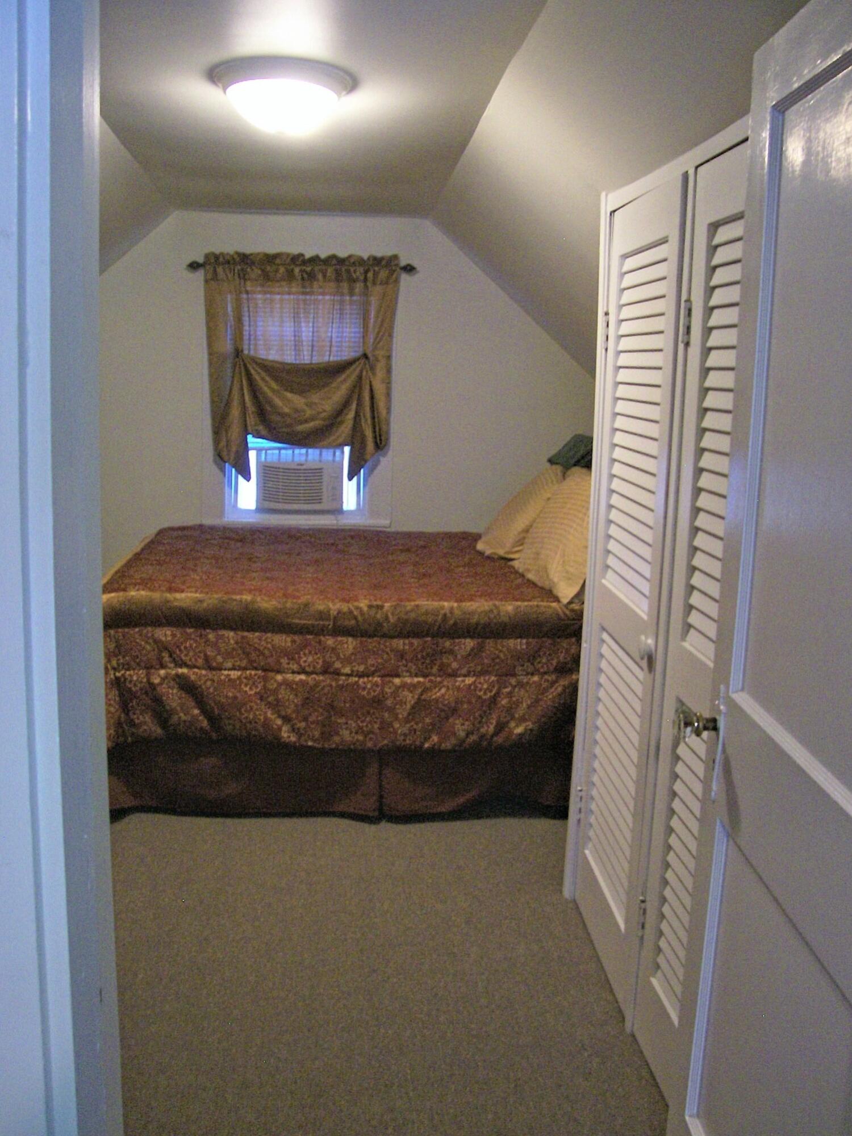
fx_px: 1116
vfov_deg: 54.0
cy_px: 568
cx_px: 426
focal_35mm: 34
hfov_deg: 41.8
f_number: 2.7
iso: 160
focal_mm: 5.6
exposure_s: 1/8
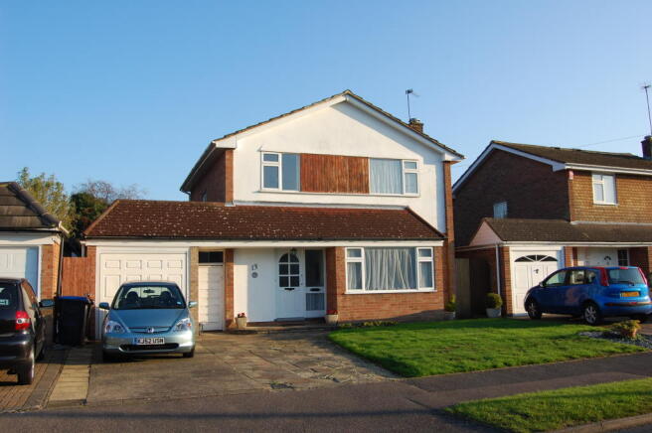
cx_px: 326
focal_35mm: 30
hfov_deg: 62.0
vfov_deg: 43.5
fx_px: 543
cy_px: 216
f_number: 7.1
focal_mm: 20
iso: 200
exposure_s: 1/200
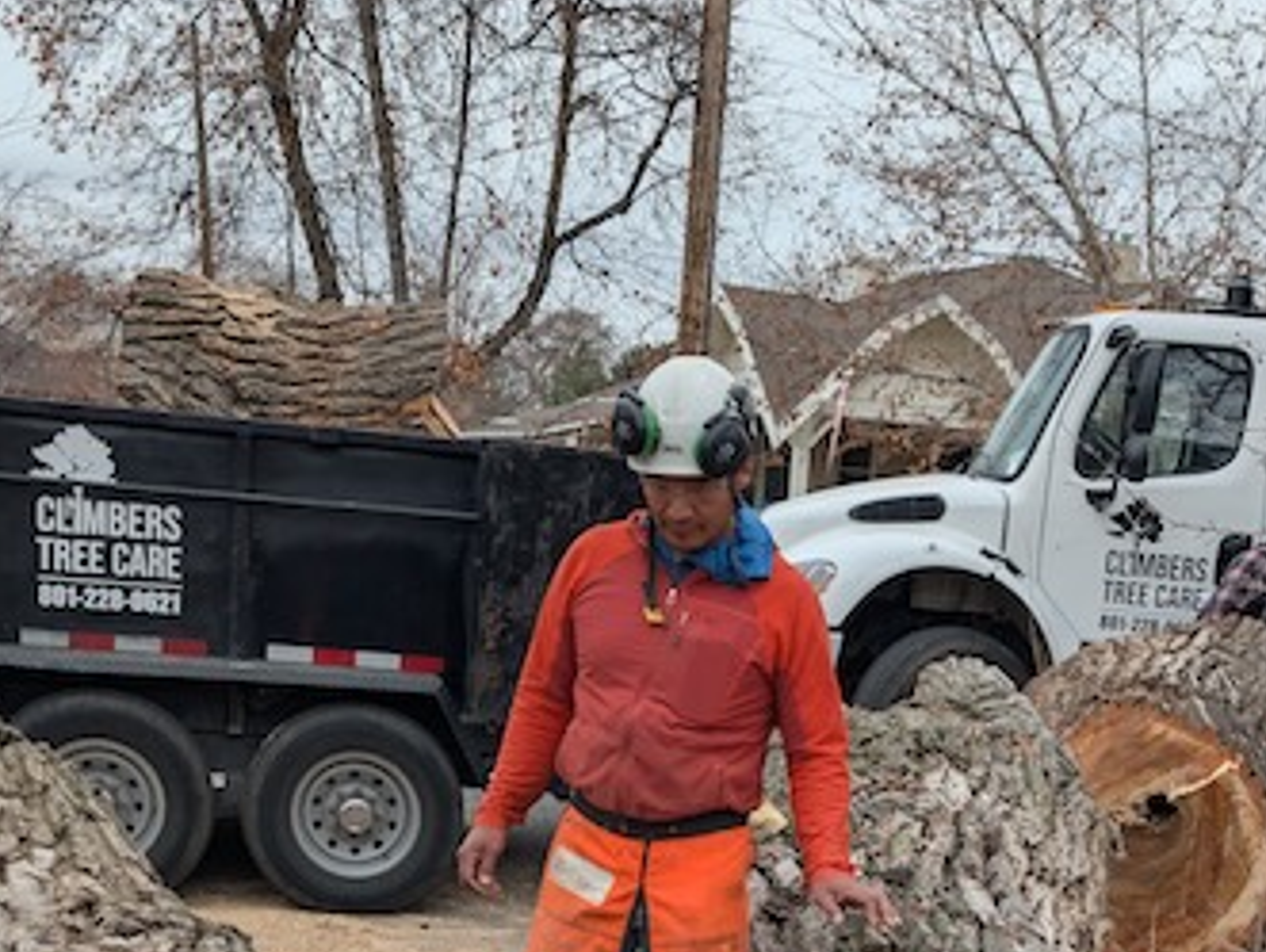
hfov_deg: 32.9
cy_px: 998
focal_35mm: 58
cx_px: 849
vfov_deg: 23.9
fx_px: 2124
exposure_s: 1/242
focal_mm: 6.9
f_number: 1.68
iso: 16
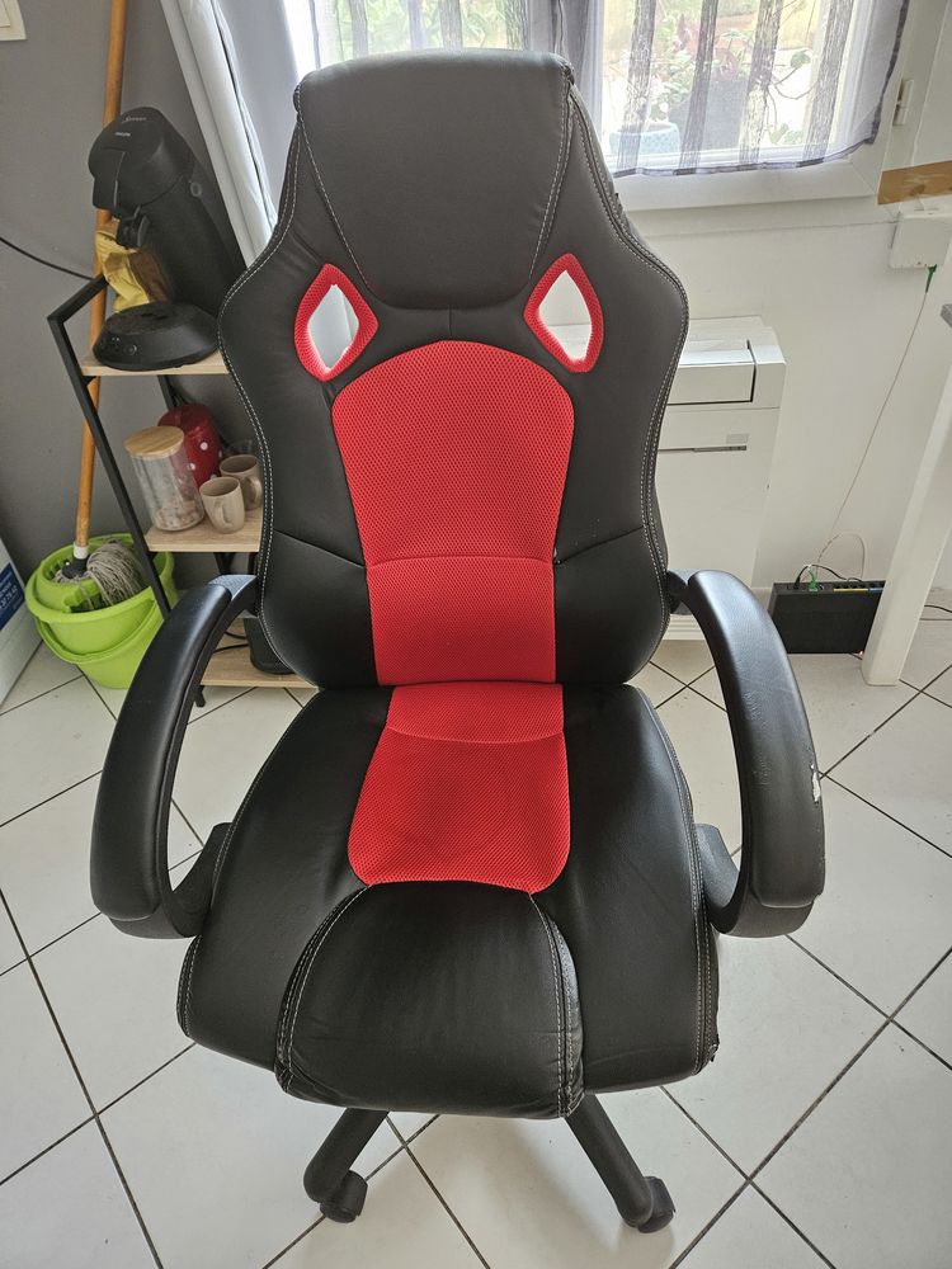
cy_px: 634
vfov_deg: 73.9
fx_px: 843
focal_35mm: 23
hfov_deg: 58.9
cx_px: 476
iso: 1000
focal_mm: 5.4
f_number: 1.8
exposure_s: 1/100
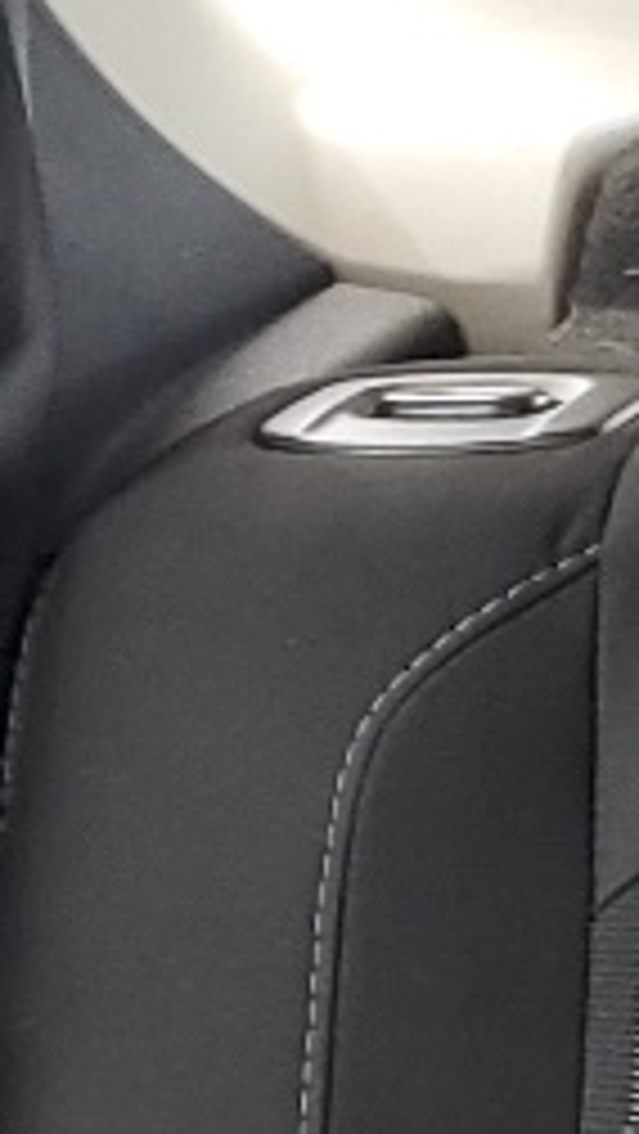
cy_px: 1174
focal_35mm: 180
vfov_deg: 11.8
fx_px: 5415
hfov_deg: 6.0
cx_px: 2300
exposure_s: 1/60.2
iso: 66
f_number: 1.5
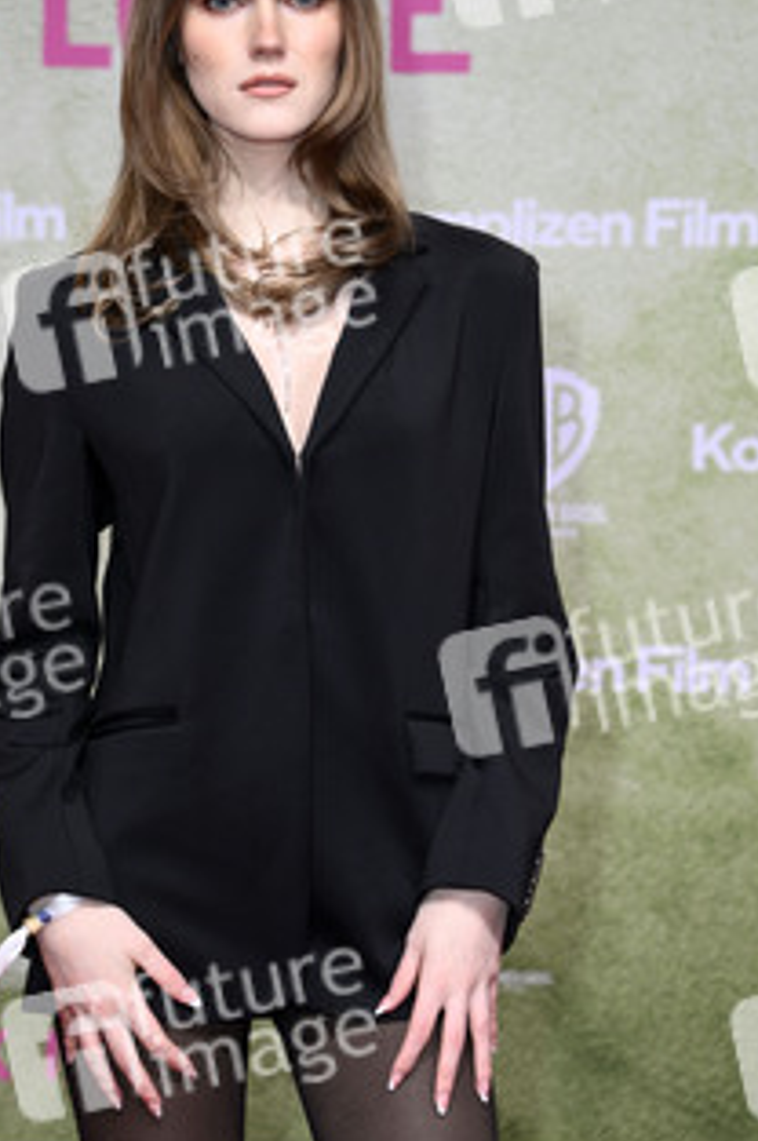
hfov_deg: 10.7
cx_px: 295
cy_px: 488
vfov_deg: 16.0
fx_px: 4051
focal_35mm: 128
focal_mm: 100
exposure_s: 1/250
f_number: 6.3
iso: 640
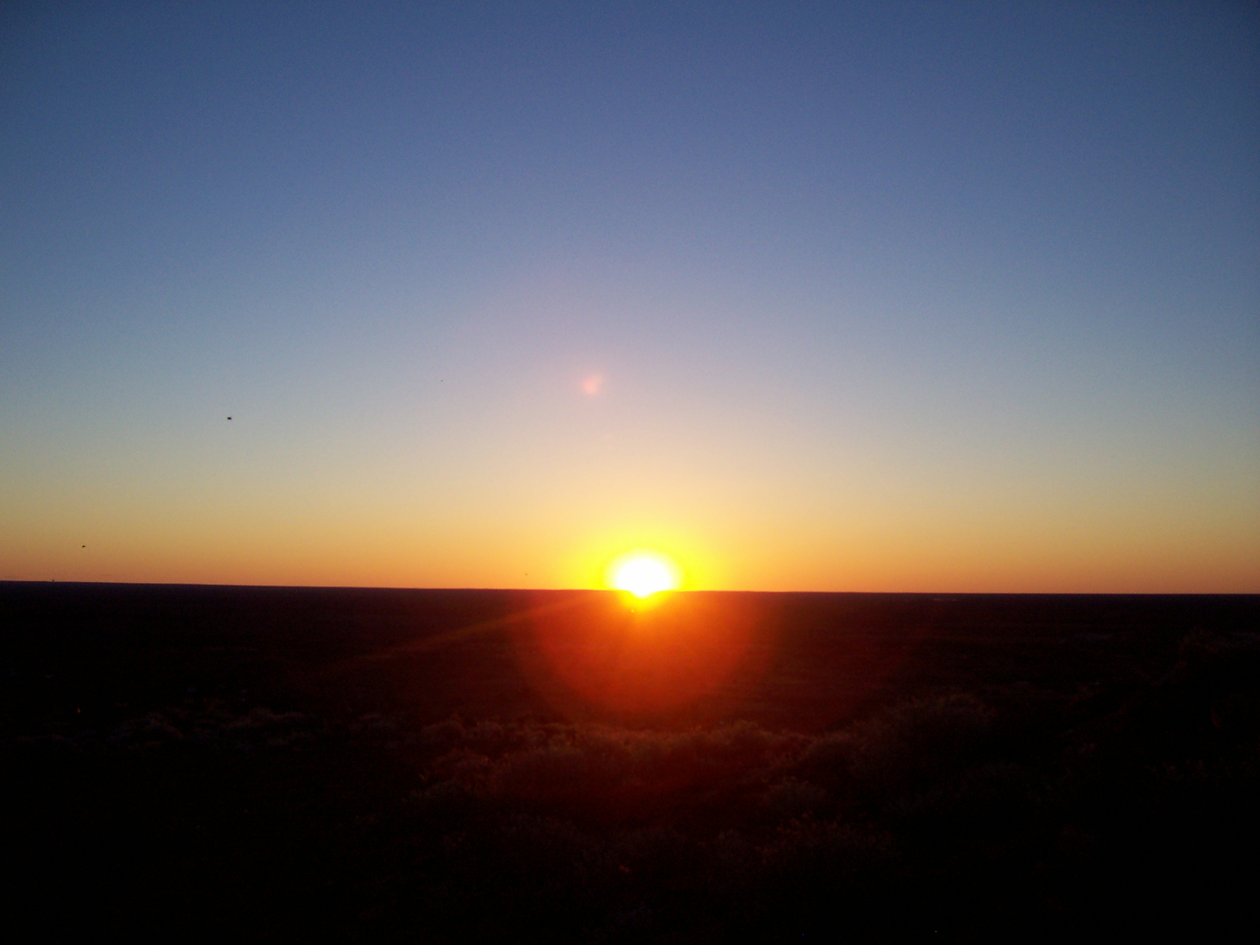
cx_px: 630
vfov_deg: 41.8
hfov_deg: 54.0
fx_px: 1238
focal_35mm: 34
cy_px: 472
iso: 80
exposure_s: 1/669
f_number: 2.7
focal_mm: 5.6
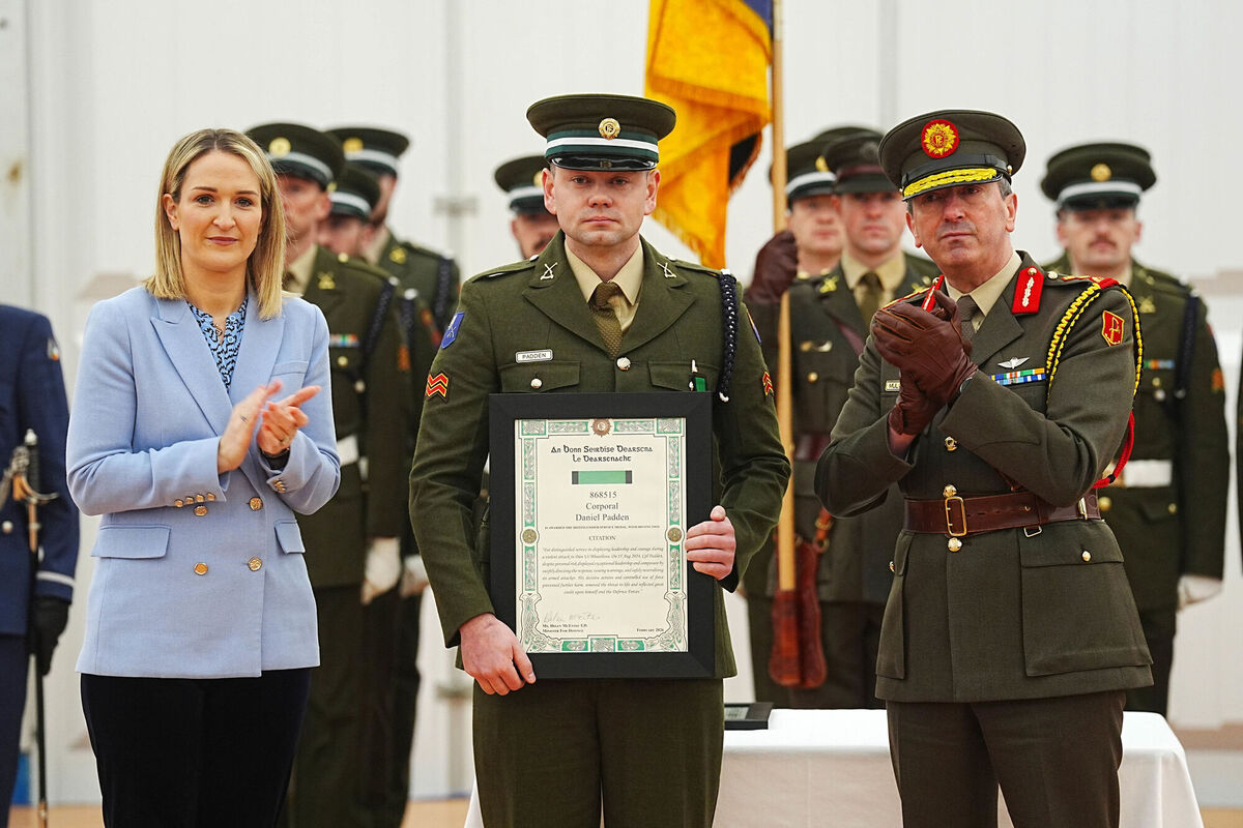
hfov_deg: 10.8
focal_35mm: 191
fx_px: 6594
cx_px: 622
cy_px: 414
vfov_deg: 7.2
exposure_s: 1/250
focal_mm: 191
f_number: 4
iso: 1250
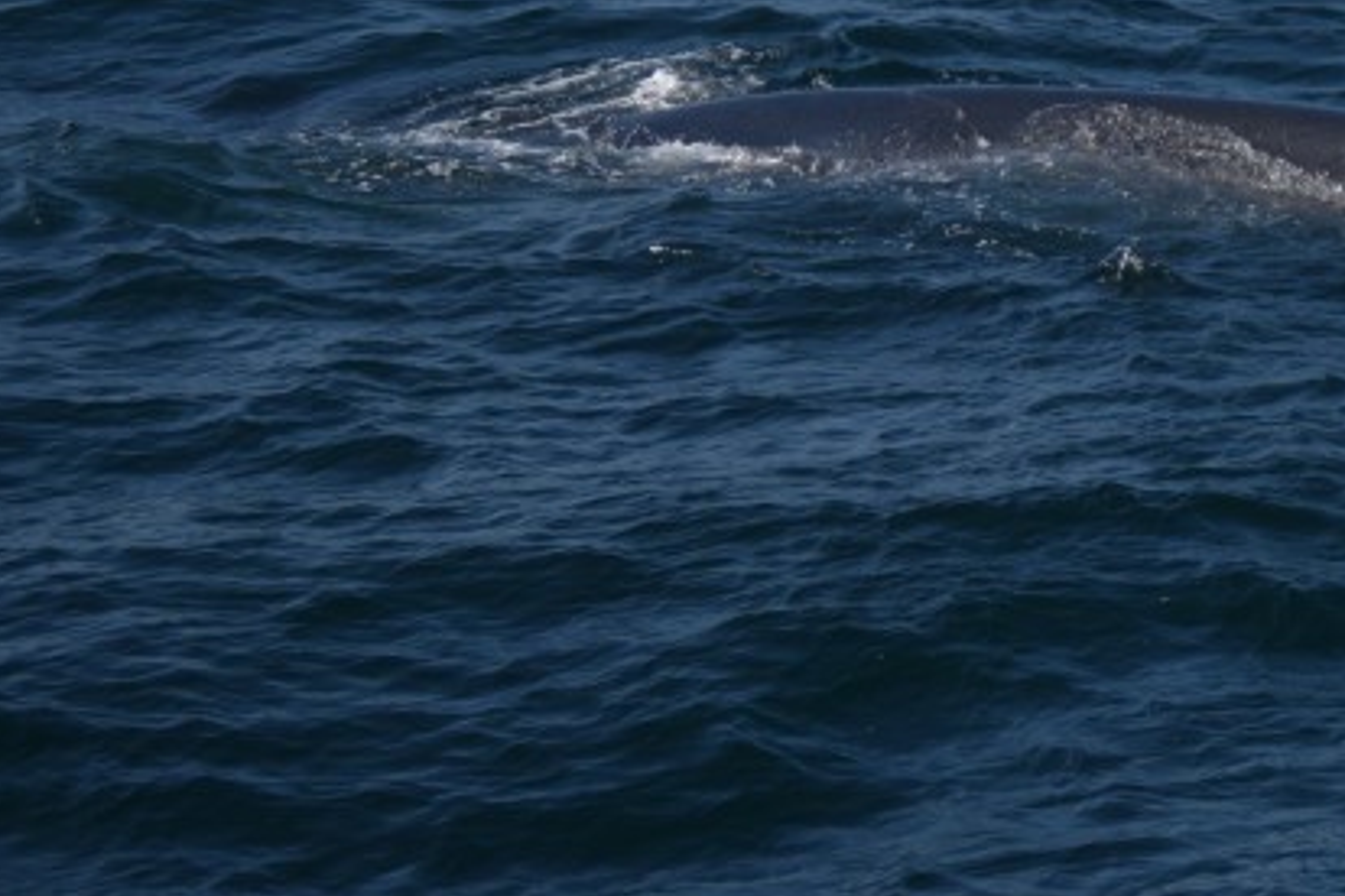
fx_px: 8043
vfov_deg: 6.4
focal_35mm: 215
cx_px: 1572
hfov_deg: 9.4
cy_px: 94
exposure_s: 1/4000
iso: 200
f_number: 4
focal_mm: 55
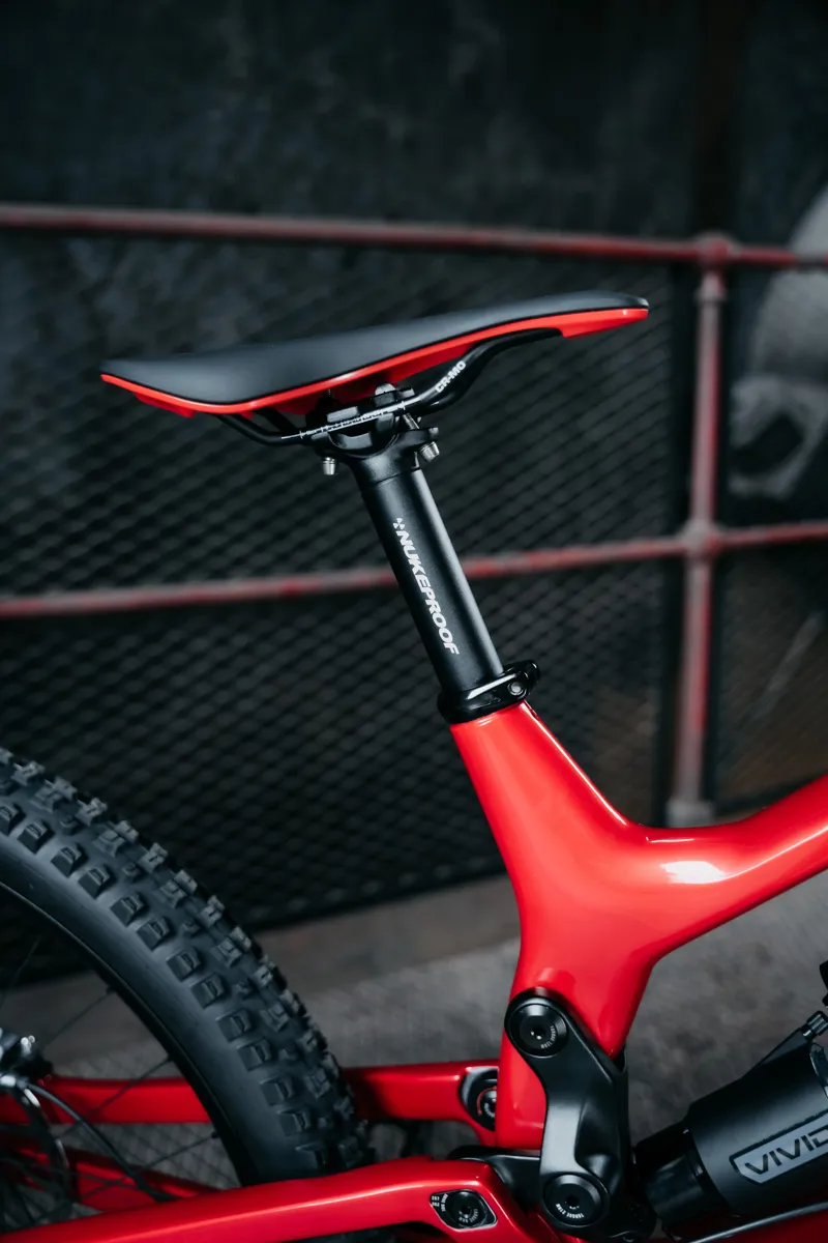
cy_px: 622
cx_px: 414
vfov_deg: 59.8
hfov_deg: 42.0
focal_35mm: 31
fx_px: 1080
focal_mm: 31.3
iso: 1600
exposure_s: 1/125
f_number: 2.8
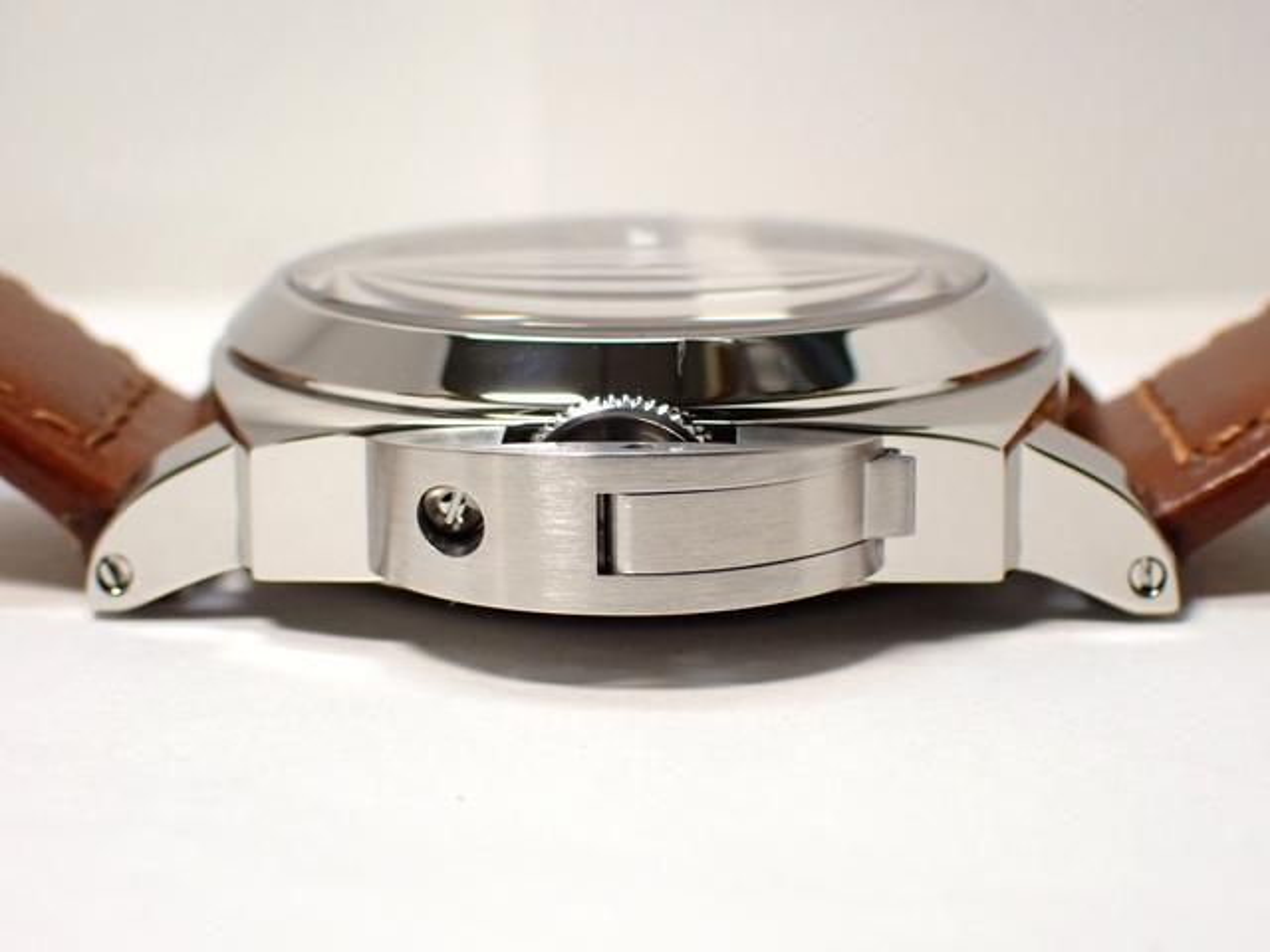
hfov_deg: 23.8
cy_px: 476
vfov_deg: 18.0
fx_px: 3008
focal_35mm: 82
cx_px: 635
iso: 400
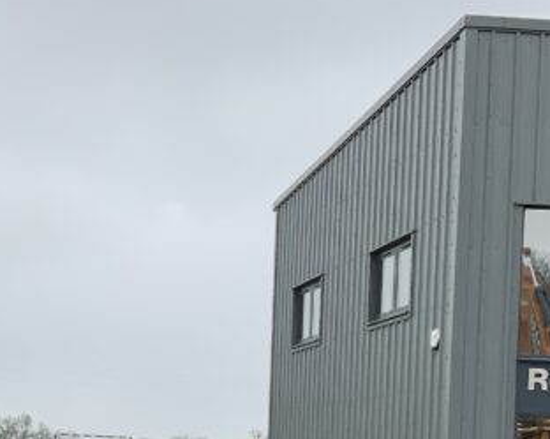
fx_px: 1512
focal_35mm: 93
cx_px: 78
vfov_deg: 15.9
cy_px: 510
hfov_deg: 20.3
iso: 16
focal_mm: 3
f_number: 1.8
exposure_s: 1/683
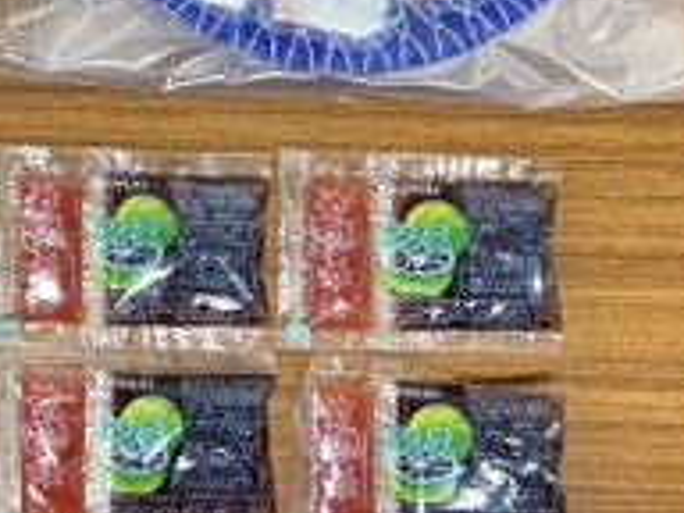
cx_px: -61
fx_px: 1383
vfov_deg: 20.4
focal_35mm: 70
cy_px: 14
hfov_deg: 25.8
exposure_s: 1/60
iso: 100
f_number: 1.8
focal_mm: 3.99
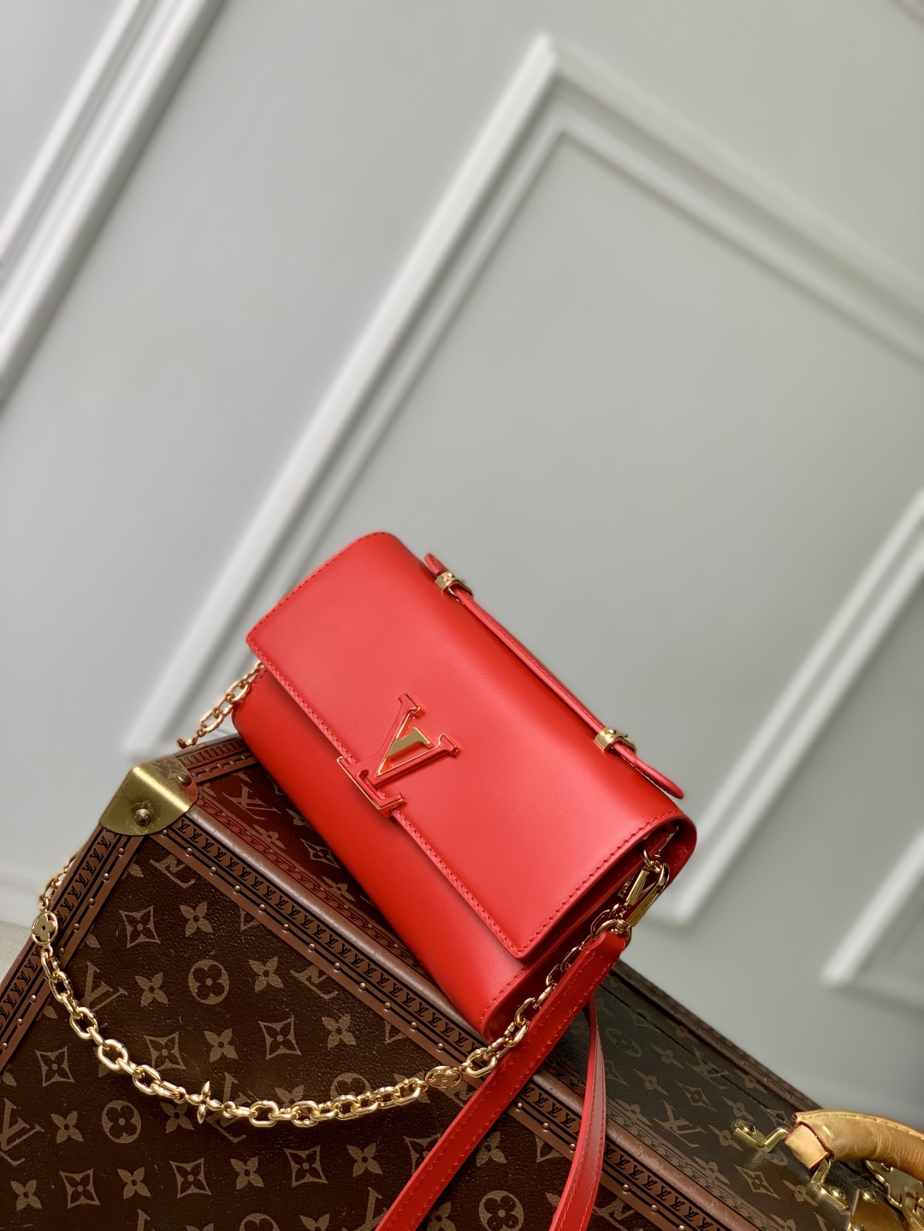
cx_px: 462
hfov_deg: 28.0
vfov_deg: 36.8
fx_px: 1851
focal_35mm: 52
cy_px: 616
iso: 32
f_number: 2.4
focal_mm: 6
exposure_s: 1/122
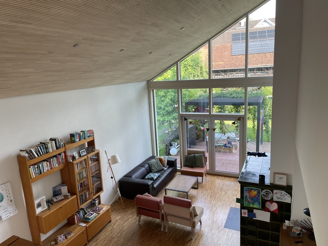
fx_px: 246
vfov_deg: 53.1
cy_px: 123
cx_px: 164
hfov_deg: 67.3
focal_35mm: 26
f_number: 1.6
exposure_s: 1/121
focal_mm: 4.2
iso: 50
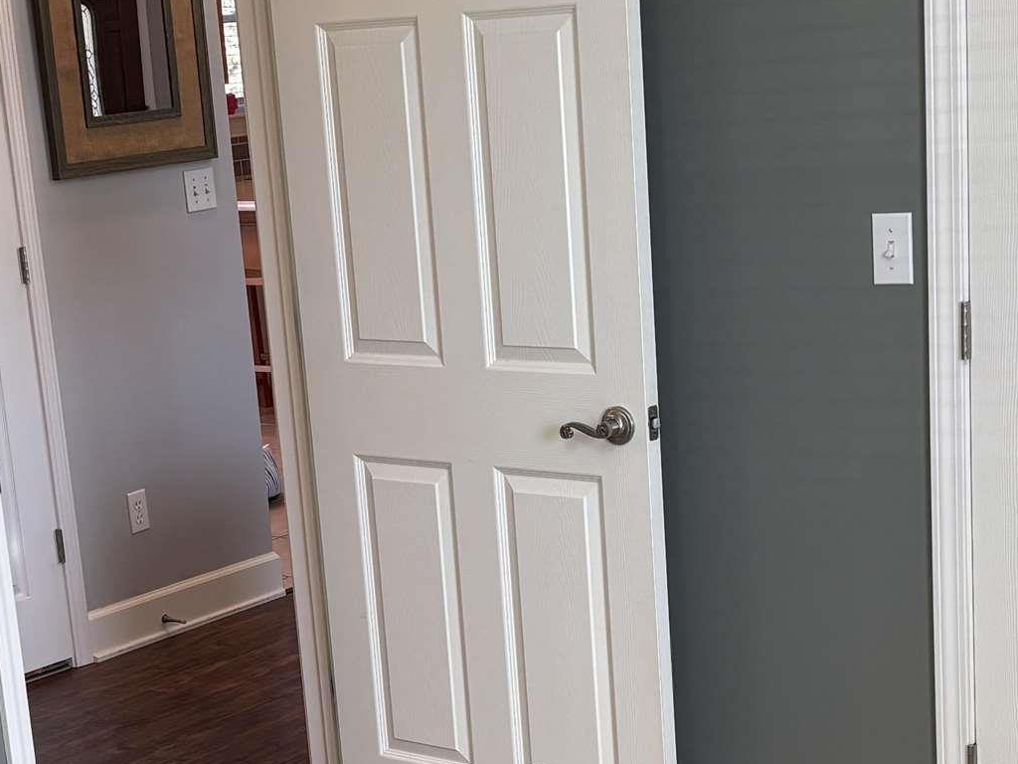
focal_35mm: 78
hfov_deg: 25.0
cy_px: 625
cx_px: 447
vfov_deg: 18.7
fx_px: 2294
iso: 80
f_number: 1.6
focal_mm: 5.96
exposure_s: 1/120
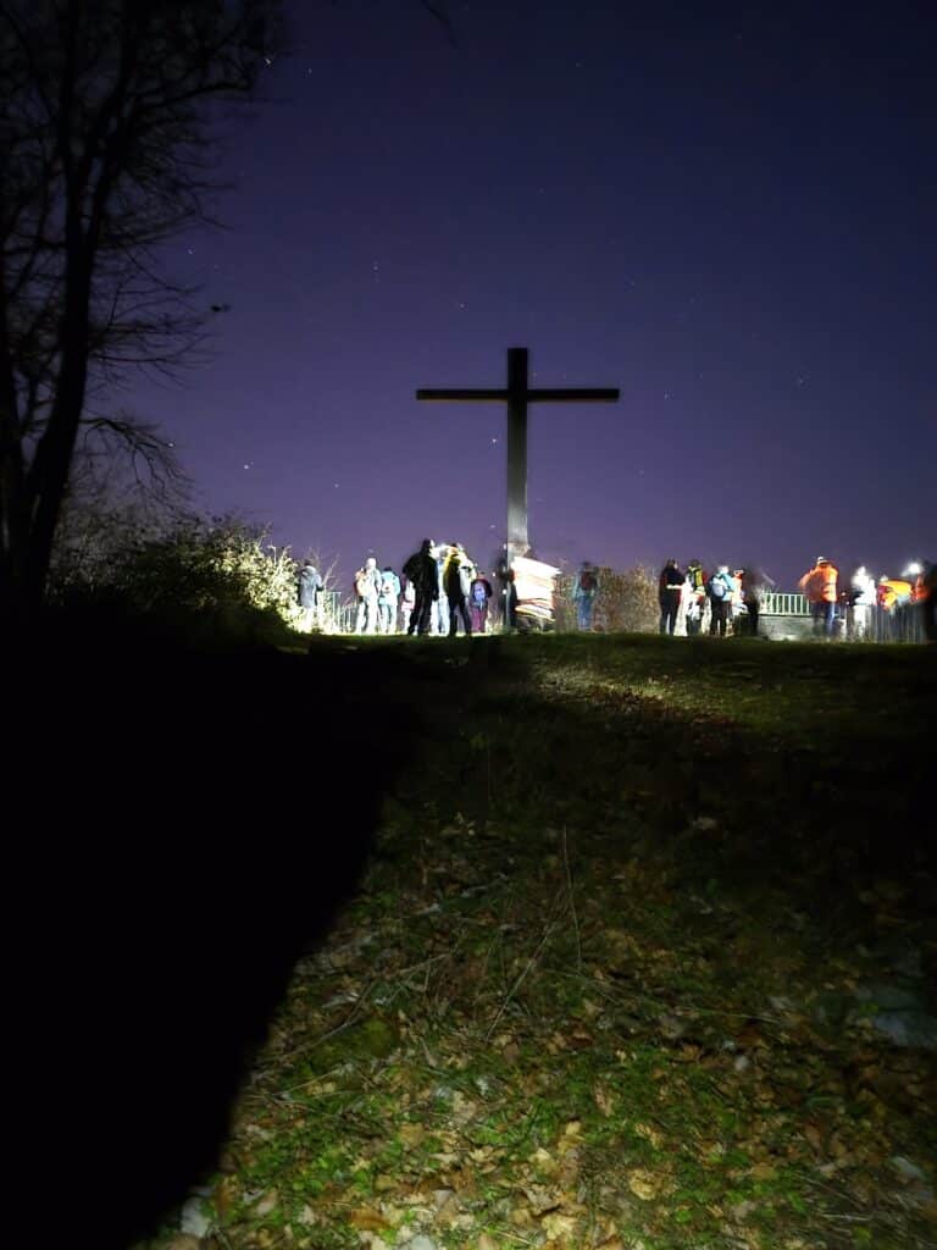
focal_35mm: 23
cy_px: 625
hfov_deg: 58.9
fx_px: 830
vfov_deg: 73.9
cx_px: 468
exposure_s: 1/2
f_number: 1.8
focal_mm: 5.4
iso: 2000
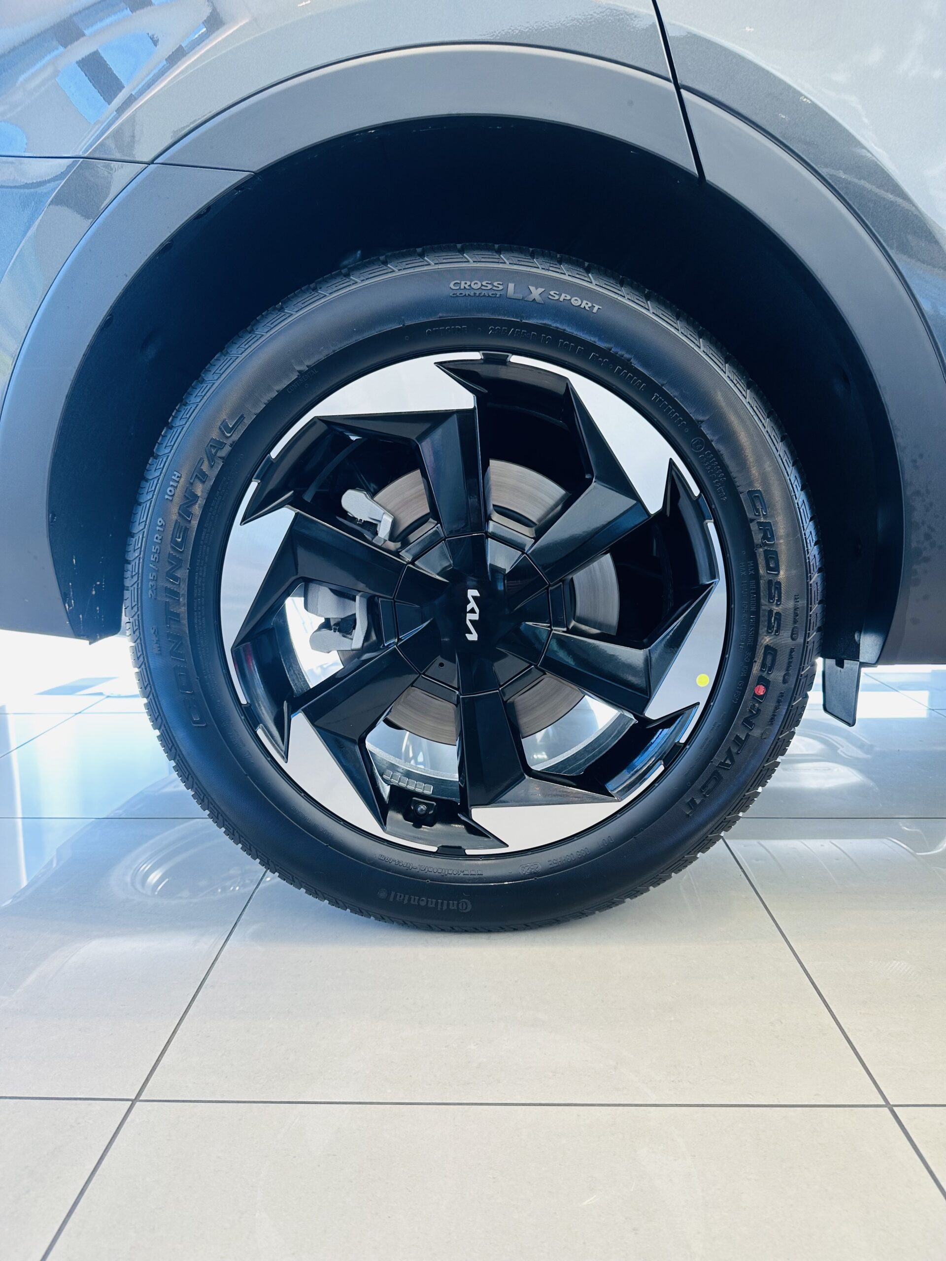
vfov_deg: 71.6
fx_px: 875
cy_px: 630
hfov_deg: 56.8
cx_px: 473
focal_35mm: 24
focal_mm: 6.86
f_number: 1.78
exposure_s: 1/121
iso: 80
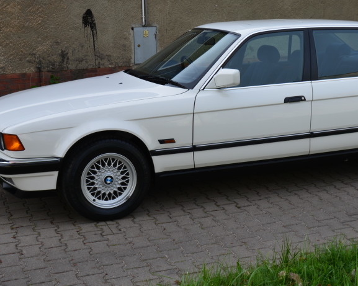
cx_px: 233
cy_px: 121
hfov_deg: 31.3
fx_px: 635
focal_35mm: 60
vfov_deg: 25.3
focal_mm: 24
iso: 200
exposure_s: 1/60
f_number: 10
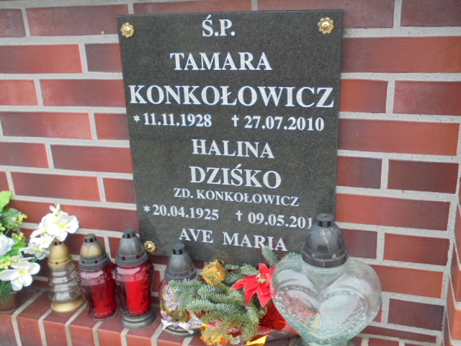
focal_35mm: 38
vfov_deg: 37.7
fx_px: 506
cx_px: 230
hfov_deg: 49.0
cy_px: 173
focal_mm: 6.9
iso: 100
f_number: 4.2
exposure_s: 1/60
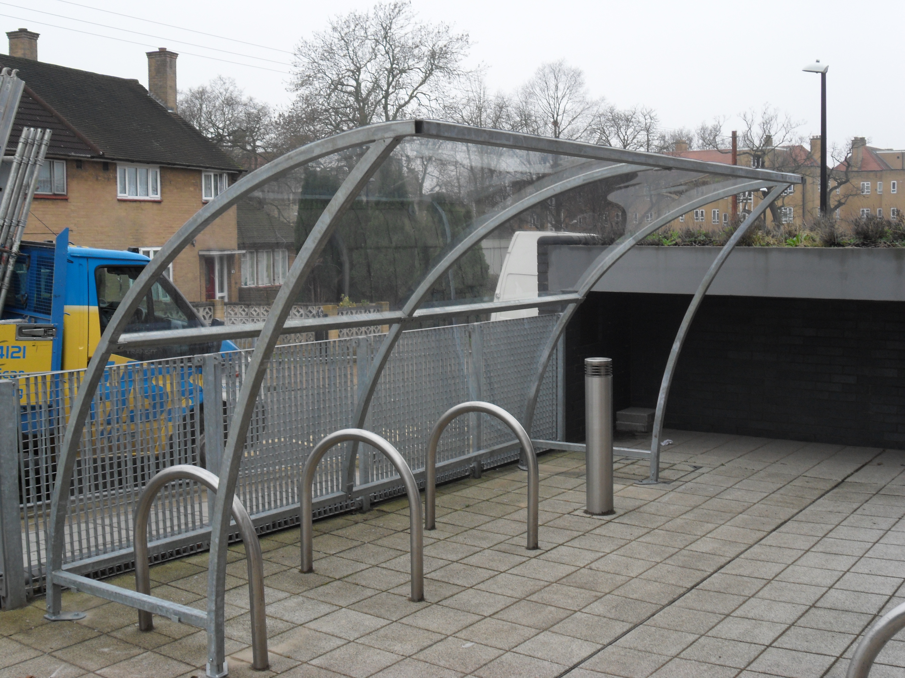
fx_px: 1150
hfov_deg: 42.9
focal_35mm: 44
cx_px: 452
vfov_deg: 32.9
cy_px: 339
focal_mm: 7.8
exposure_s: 1/60
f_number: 4.5
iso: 80
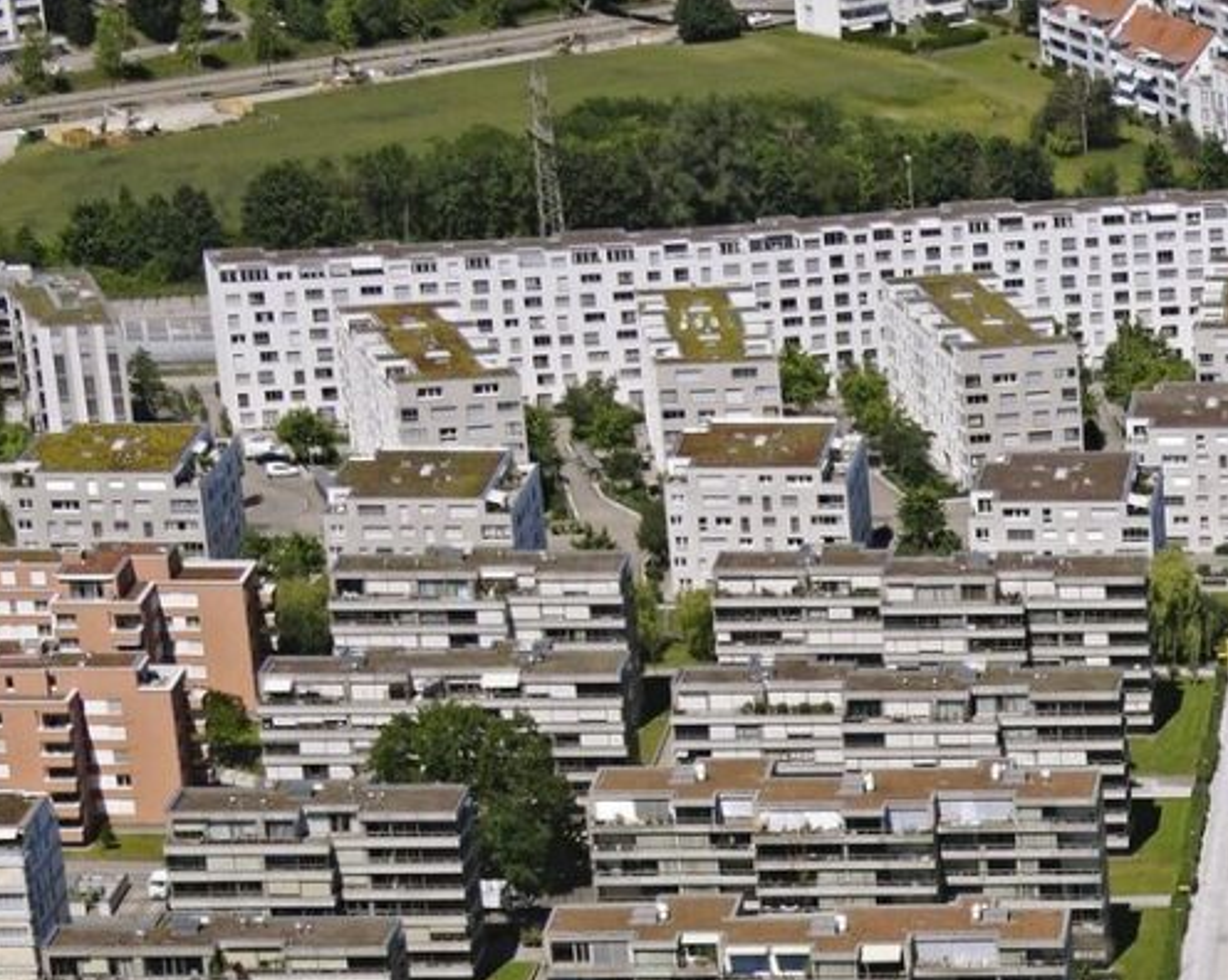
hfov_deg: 9.2
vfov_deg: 7.5
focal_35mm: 200
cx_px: 2241
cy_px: 1779
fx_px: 7263
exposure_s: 1/200
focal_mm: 44
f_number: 14
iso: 125
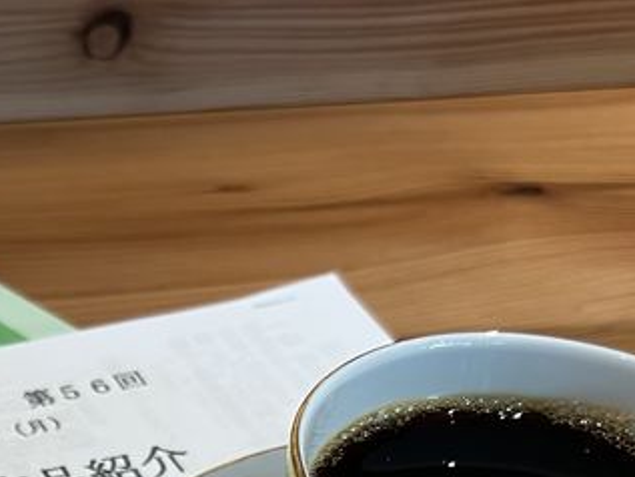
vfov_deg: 16.4
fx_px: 1505
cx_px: -14
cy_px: 716
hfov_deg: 22.8
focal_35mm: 82
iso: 80
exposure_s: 1/50
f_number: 1.5
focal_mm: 5.7
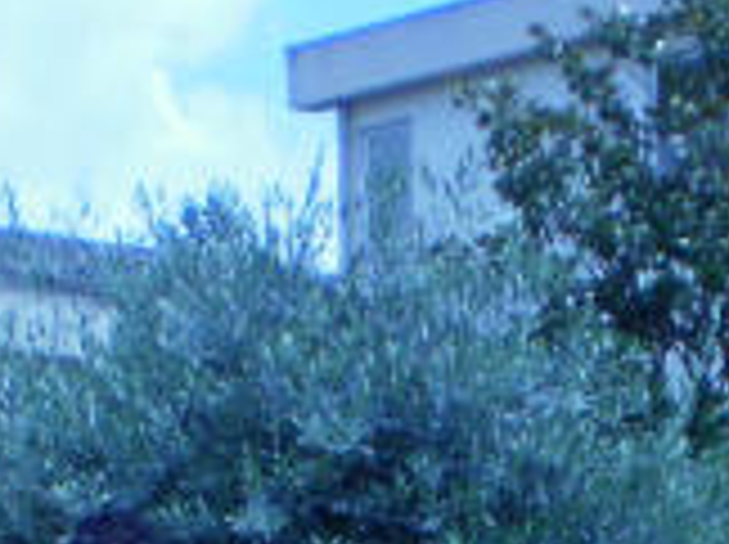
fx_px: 3743
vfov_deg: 7.9
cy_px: 1119
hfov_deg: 11.1
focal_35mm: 178
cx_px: 405
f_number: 3.1
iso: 100
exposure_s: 1/800
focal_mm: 6.3
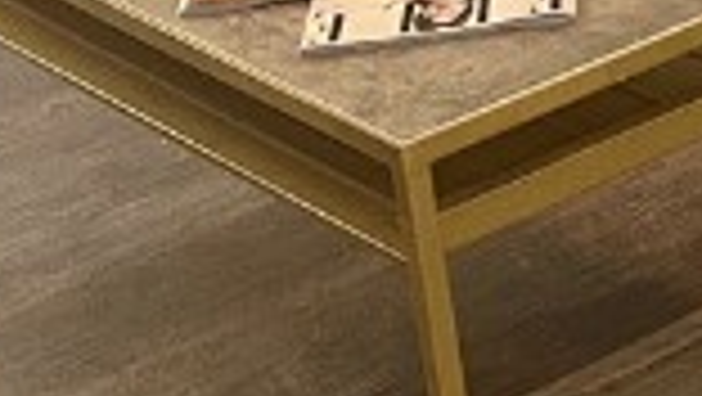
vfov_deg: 6.7
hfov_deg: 11.1
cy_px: -274
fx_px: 3334
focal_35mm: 179
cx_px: 1300
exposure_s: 1/60
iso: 100
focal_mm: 5.1
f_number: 1.6
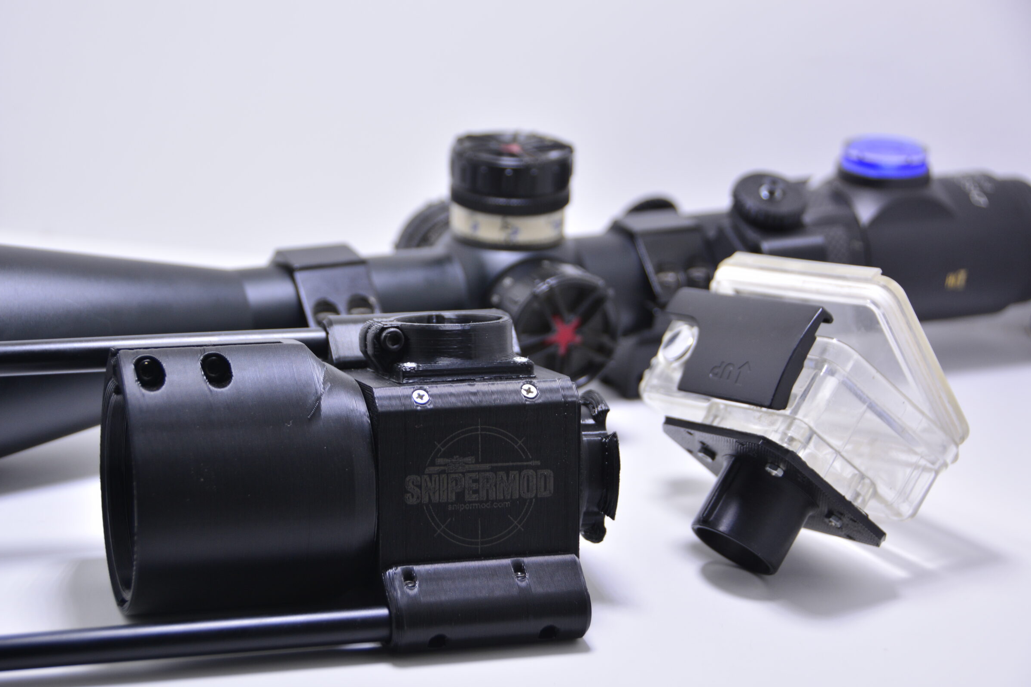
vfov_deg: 14.3
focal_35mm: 96
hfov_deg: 21.2
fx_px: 2749
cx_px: 492
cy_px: 360
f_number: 4.8
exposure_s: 1/250
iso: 250
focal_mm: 60
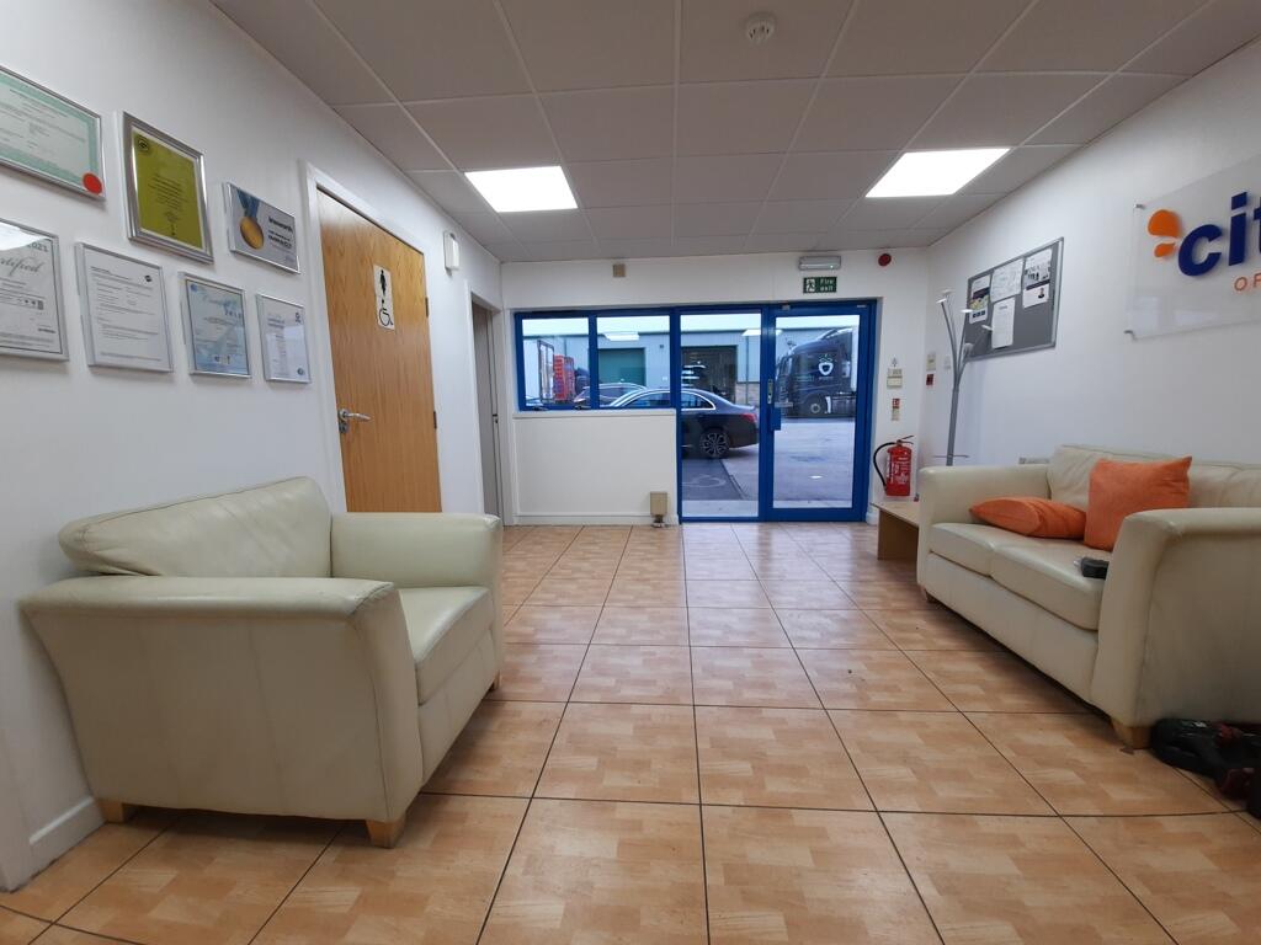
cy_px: 472
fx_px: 474
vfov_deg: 89.9
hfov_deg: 106.2
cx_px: 630
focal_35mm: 13
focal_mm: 1.74
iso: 64
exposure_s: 1/50
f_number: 2.2
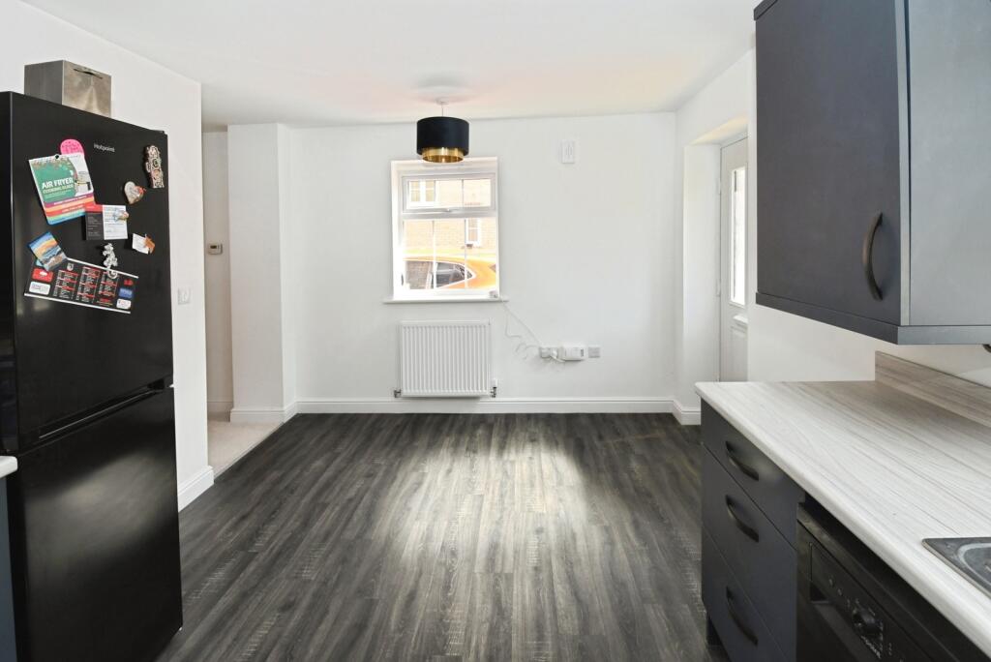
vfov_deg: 77.4
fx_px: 413
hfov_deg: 100.4
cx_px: 496
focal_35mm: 15
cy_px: 331
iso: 800
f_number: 7.1
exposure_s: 1/160
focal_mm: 10
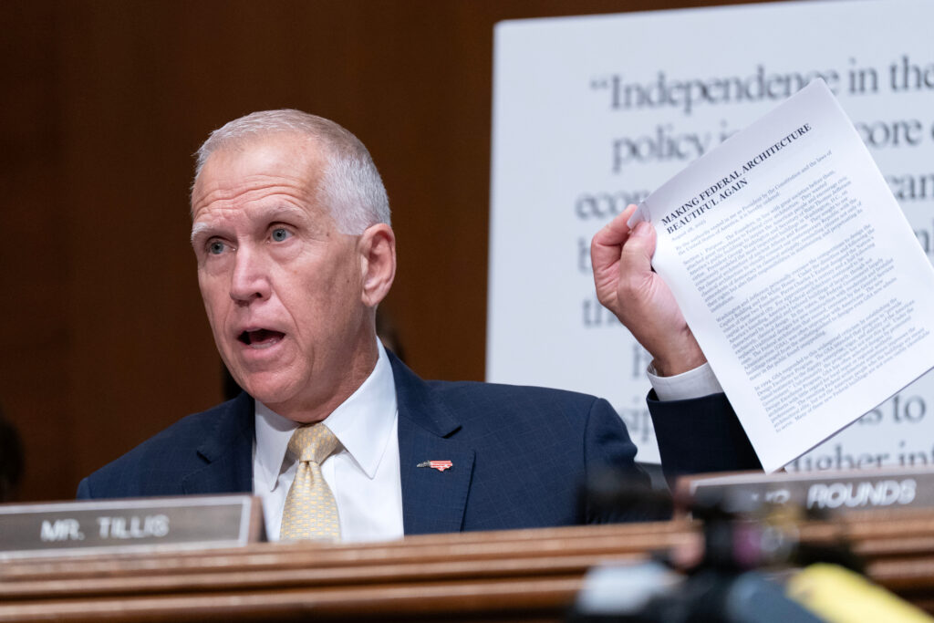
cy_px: 312
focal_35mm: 200
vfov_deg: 6.9
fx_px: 5189
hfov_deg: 10.3
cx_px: 467
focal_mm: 200
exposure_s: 1/400
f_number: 3.2
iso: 2500
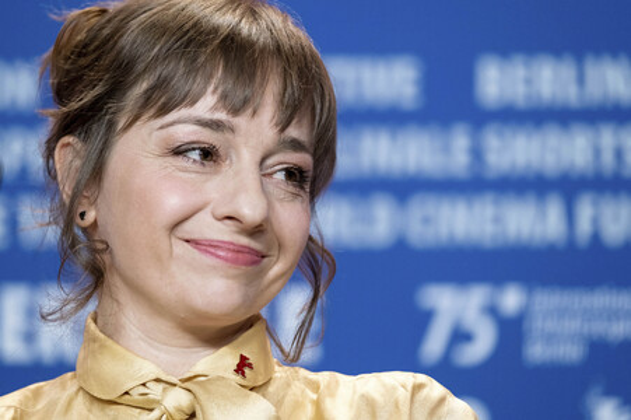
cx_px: 316
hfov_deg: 9.8
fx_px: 3678
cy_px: 210
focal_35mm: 210
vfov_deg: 6.5
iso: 2000
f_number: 2.8
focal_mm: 140
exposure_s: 1/250
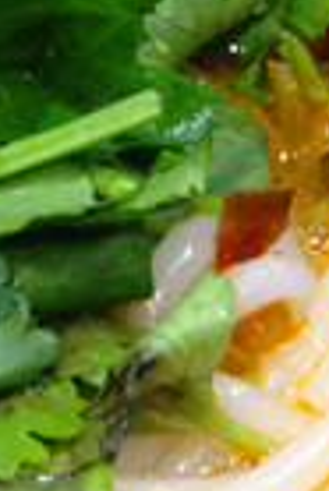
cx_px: -425
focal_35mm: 148
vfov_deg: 13.5
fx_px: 2024
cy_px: -81
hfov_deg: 8.6
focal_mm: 4.12
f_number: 2.4
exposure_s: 1/20
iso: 250
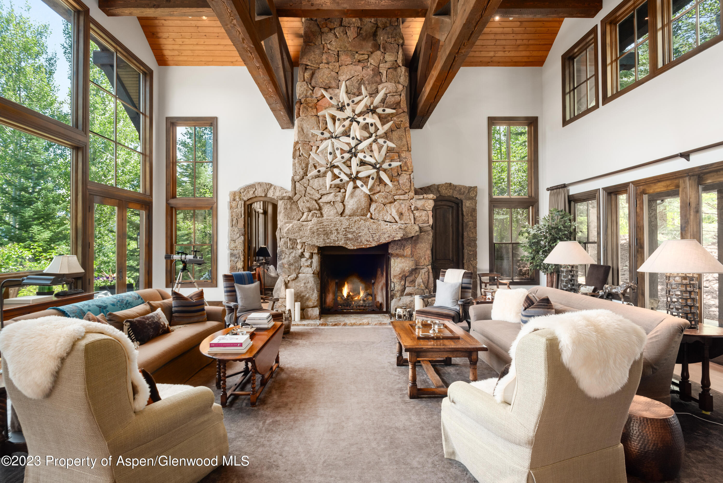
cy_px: 242
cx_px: 362
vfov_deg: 64.6
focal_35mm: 19
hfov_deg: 86.9
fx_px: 382
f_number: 7.1
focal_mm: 19
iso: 800
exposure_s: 1/13
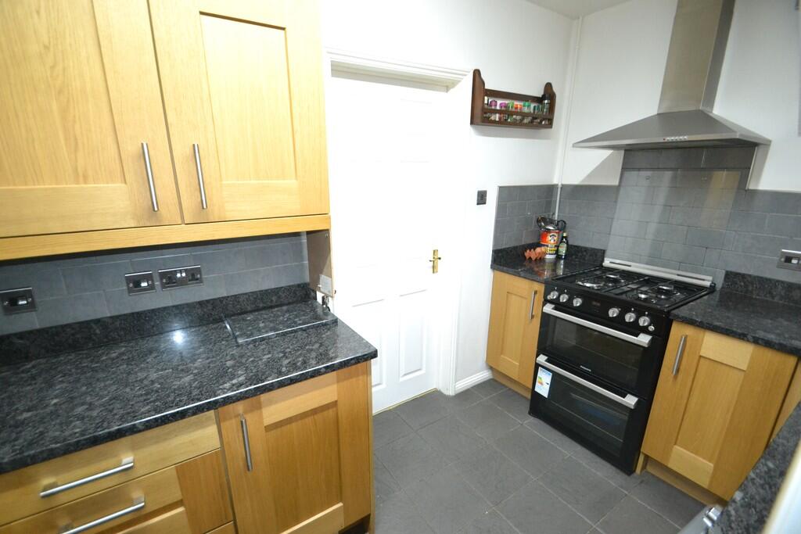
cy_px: 267
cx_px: 400
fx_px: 334
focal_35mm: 15
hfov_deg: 100.4
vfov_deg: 77.3
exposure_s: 1/60
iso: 2200
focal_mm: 10
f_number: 3.5
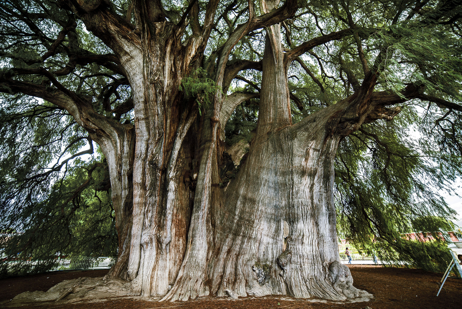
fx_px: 180
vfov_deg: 81.3
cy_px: 154
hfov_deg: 104.2
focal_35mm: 14
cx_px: 231
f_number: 3.5
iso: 200
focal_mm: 14
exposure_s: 1/40
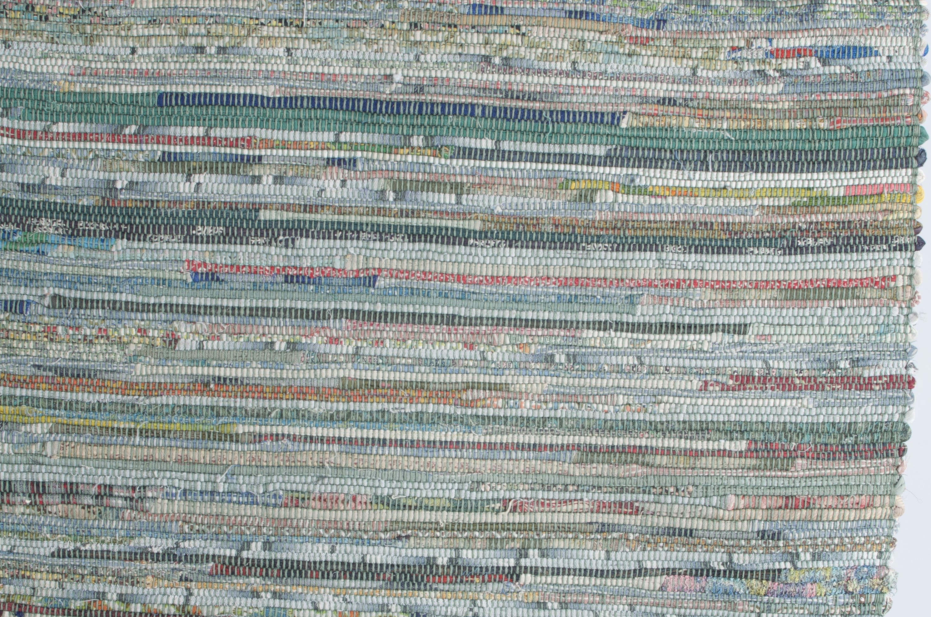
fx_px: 2241
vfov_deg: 15.7
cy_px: 388
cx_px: 433
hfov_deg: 23.5
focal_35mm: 87
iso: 100
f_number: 6.3
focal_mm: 35
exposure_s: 1/125
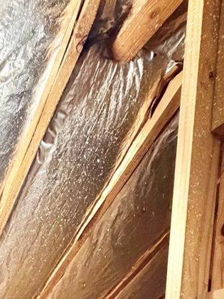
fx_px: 345
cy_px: 411
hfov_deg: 30.7
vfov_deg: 31.9
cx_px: -42
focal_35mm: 40
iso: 1250
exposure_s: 1/30
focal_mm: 2.22
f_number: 2.2
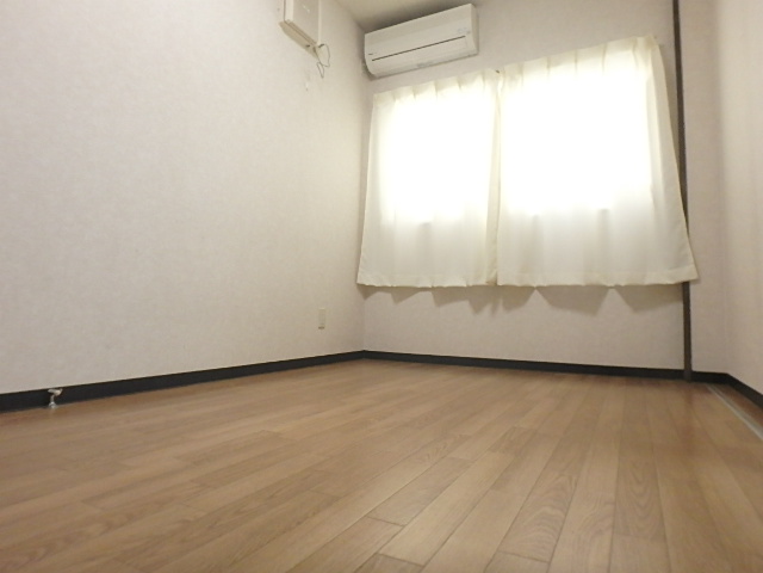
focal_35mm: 21
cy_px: 286
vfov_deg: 63.4
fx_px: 463
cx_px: 382
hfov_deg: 79.0
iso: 640
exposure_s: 1/30
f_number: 3.5
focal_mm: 3.7
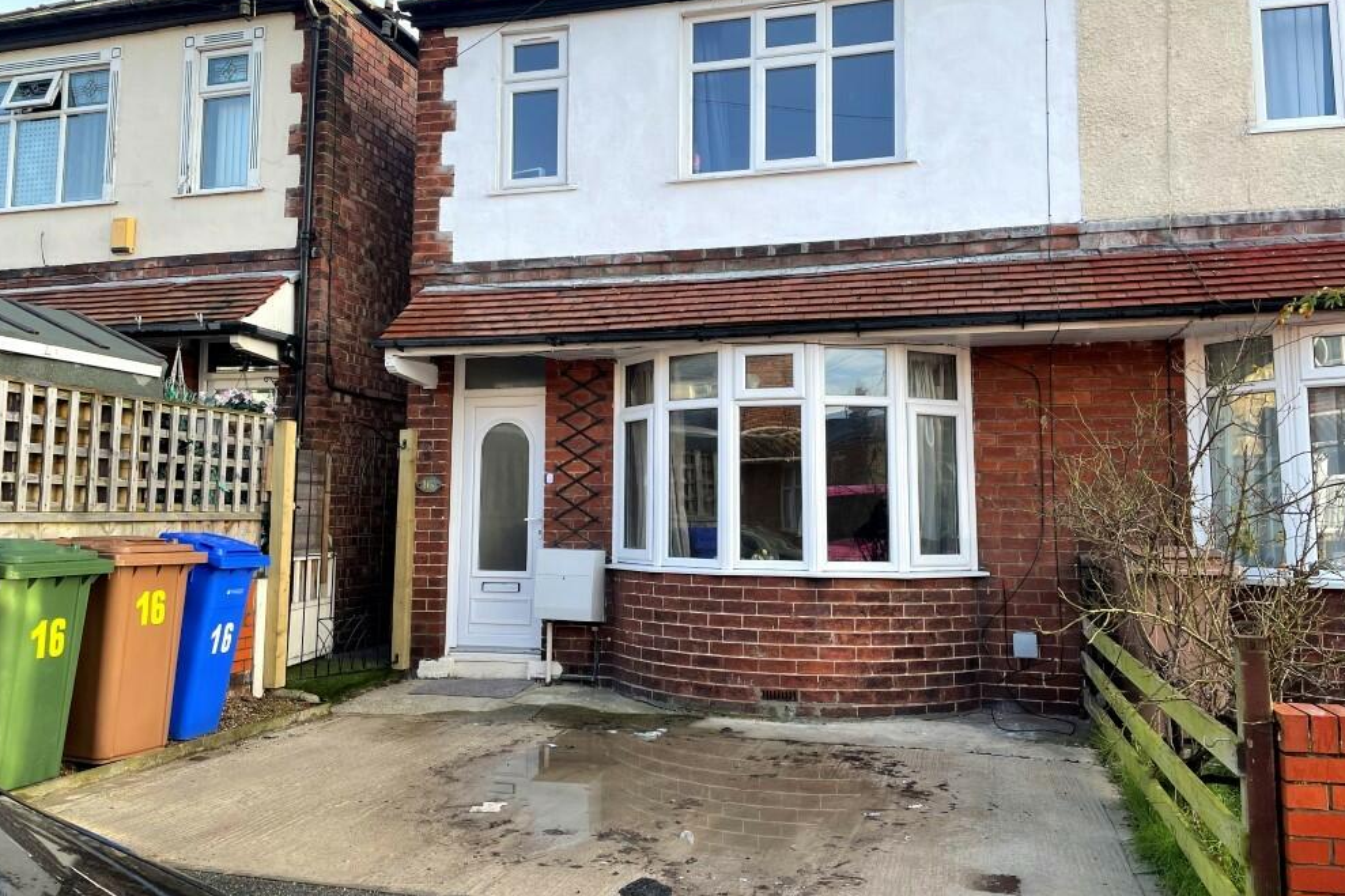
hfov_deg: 65.5
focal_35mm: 28
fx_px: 1046
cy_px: 397
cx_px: 687
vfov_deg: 46.3
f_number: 1.6
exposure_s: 1/467
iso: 32
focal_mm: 4.2
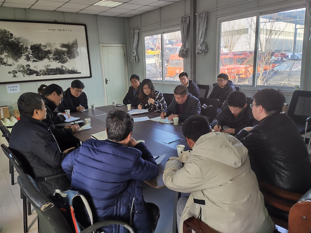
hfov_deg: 65.3
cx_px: 156
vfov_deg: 51.4
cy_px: 116
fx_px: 243
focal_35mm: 27
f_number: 1.9
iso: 50
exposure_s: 1/239
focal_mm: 6.71
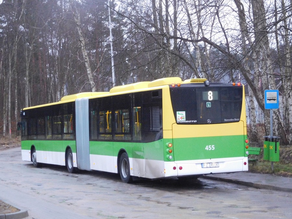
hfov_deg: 24.4
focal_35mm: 80
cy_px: 110
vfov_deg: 18.4
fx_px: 675
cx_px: 146
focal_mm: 14.3
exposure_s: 1/25
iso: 800
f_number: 4.6
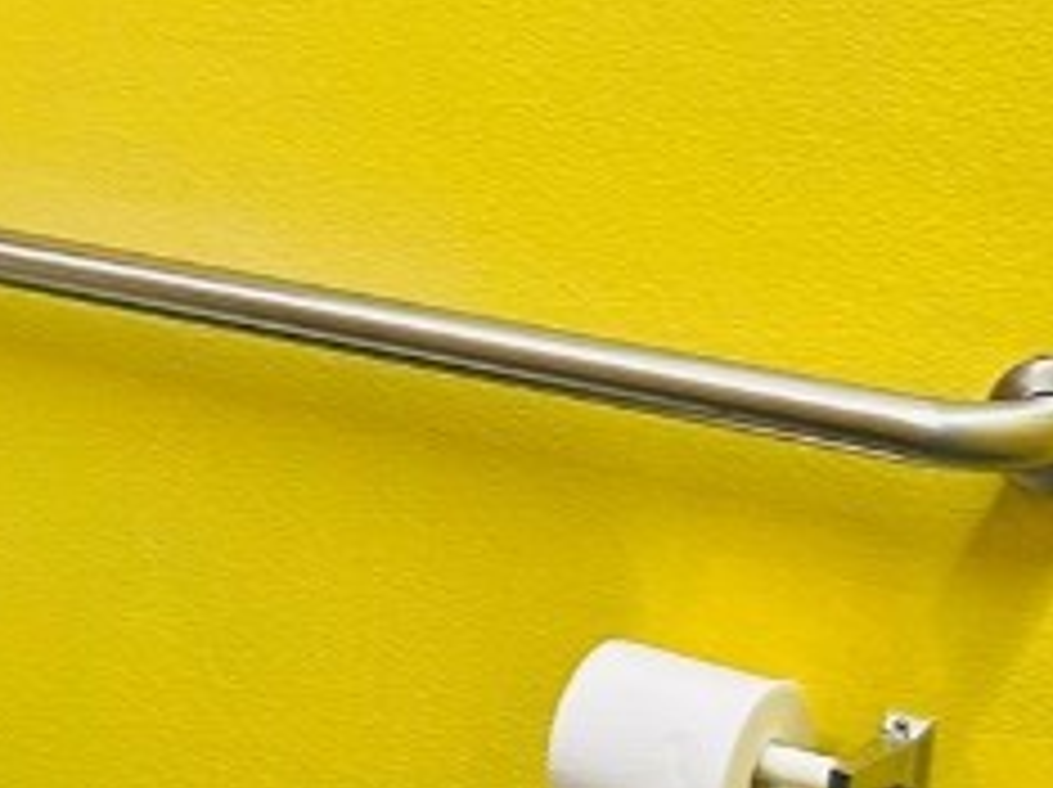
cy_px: 311
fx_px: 3464
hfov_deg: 15.1
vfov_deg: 13.0
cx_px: -814
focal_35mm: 114
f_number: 1.5
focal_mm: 5.7
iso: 64
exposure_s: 1/60
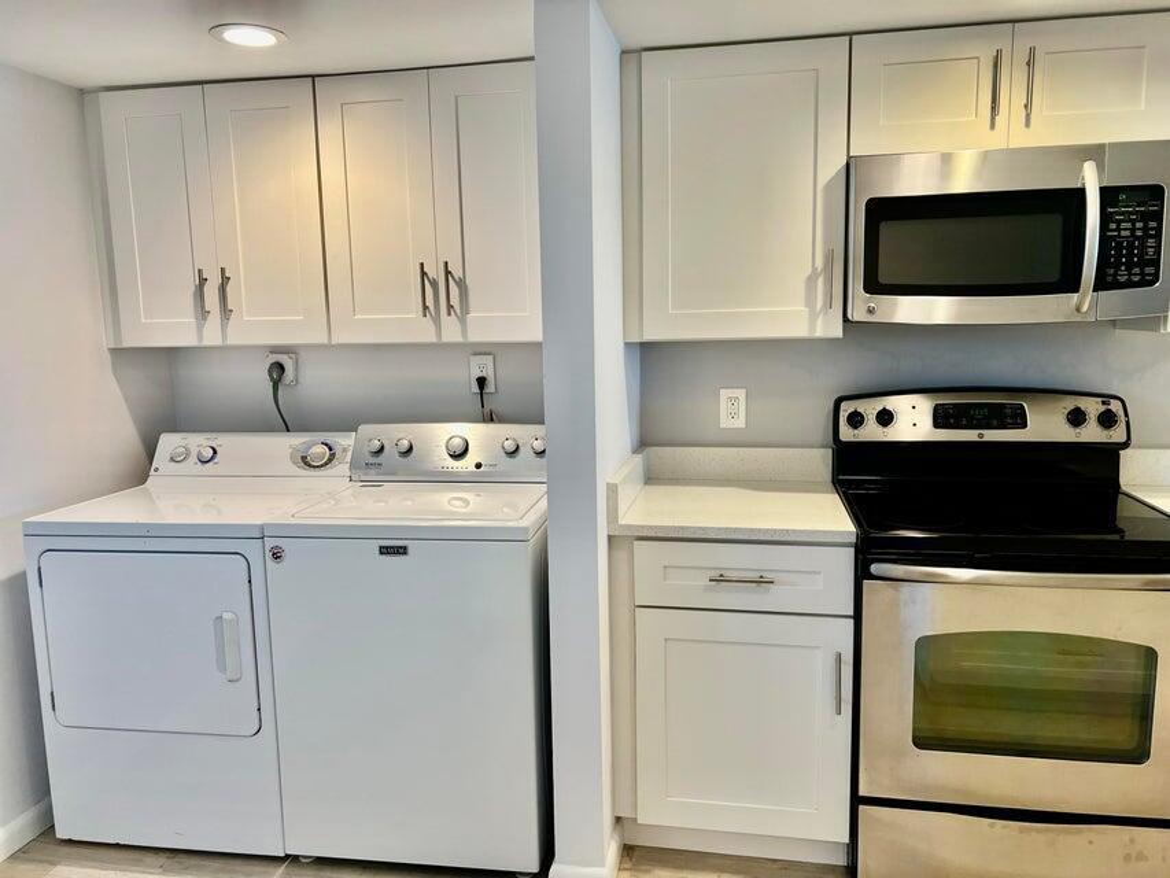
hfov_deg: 67.3
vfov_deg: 53.1
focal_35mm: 26
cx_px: 585
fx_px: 879
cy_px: 439
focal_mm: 5.7
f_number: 1.5
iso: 125
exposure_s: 1/120
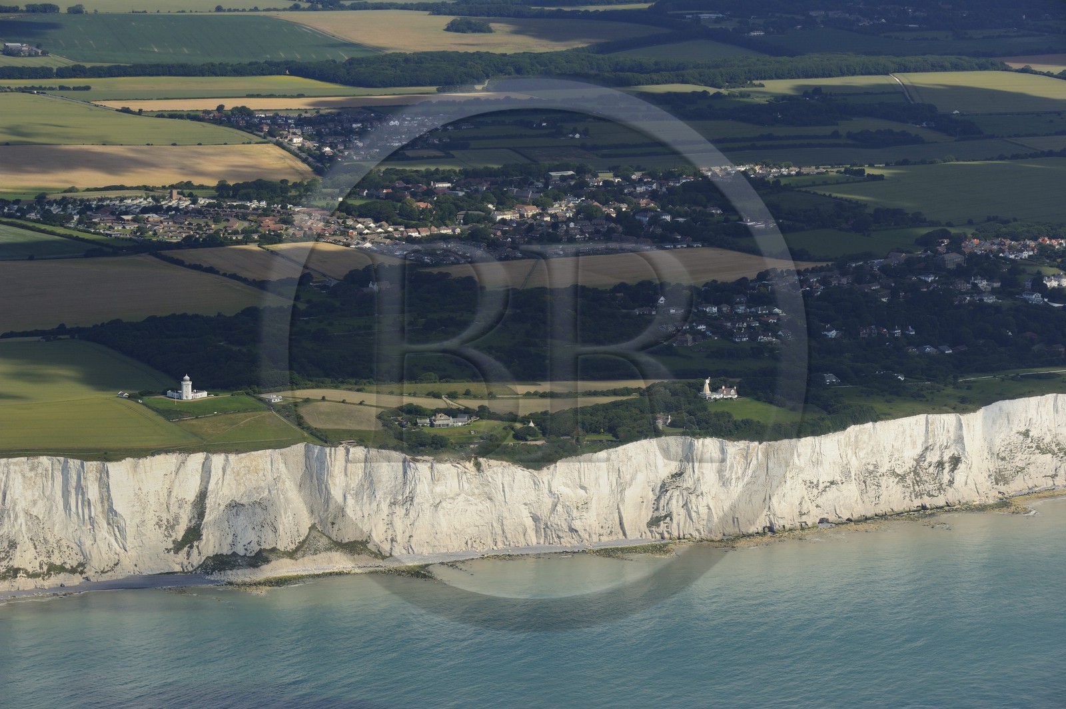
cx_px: 533
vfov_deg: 9.8
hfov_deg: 14.7
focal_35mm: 140
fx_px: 4142
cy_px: 354
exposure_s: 1/800
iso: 400
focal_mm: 140
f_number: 10
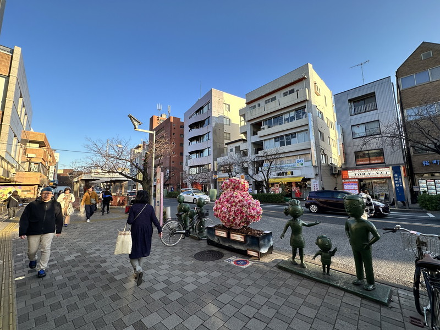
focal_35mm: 14
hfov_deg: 102.1
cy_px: 165
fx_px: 178
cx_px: 220
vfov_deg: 85.7
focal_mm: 2.22
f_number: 2.2
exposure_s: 1/410
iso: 40
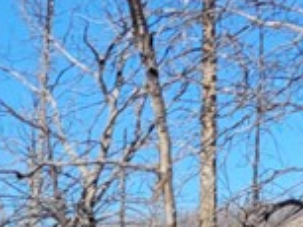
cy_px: 134
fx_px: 1524
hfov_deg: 9.2
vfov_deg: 8.5
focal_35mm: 174
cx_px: 889
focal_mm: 5.4
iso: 40
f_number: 1.8
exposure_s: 1/2010
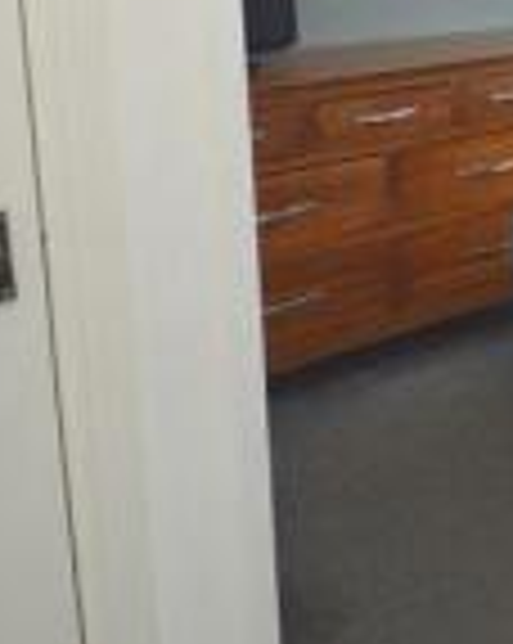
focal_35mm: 47
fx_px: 894
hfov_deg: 23.2
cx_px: 837
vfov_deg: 35.5
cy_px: -11
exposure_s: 1/80
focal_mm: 10
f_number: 4.5
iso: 400
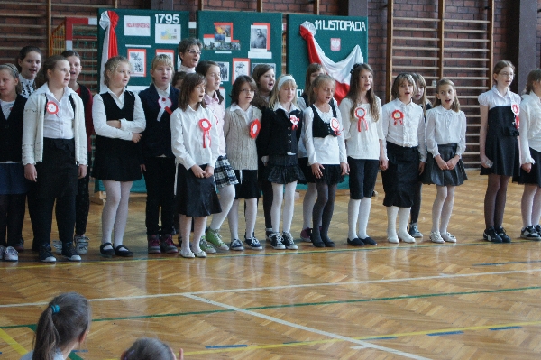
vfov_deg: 16.5
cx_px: 270
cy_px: 180
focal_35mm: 82
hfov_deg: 24.6
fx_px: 1239
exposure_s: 1/100
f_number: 5.6
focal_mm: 55
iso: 1000
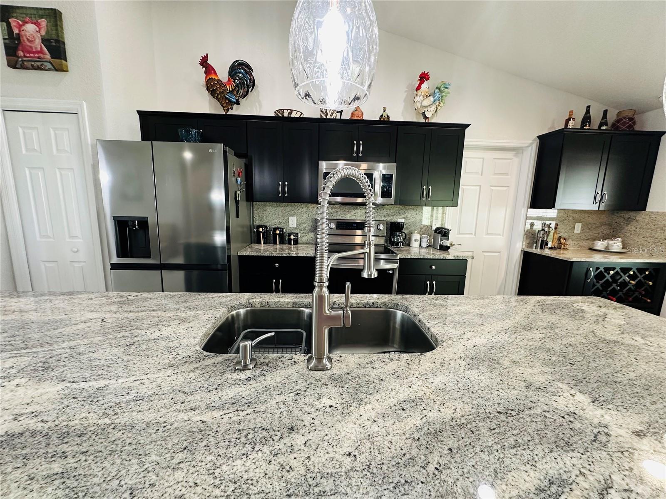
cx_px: 333
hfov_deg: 102.1
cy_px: 250
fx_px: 269
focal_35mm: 14
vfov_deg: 85.7
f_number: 2.2
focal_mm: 2.22
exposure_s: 1/60
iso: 250
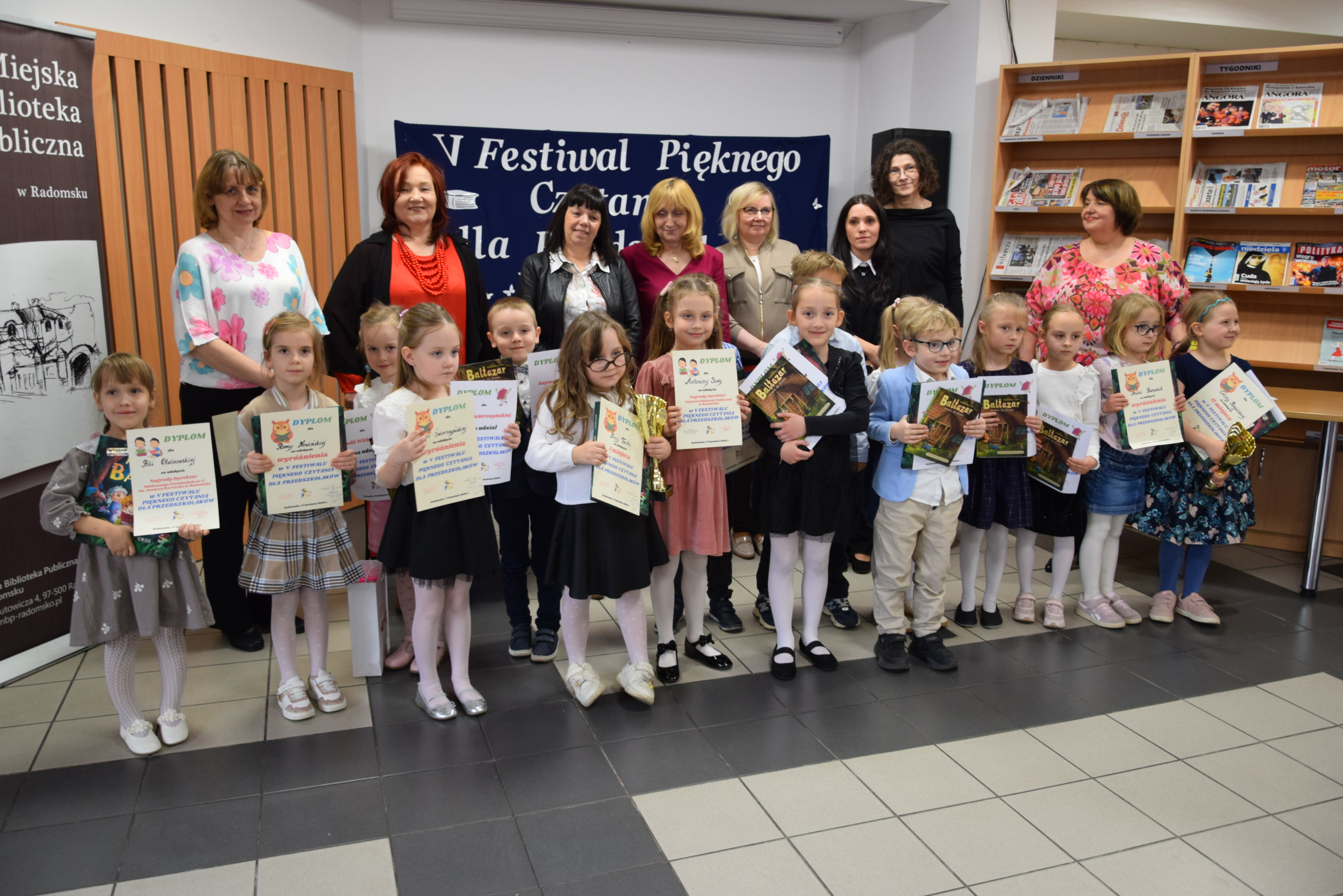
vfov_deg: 48.0
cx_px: 672
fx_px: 1007
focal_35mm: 27
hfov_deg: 67.4
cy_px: 448
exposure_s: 1/60
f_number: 4
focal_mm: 18
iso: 800
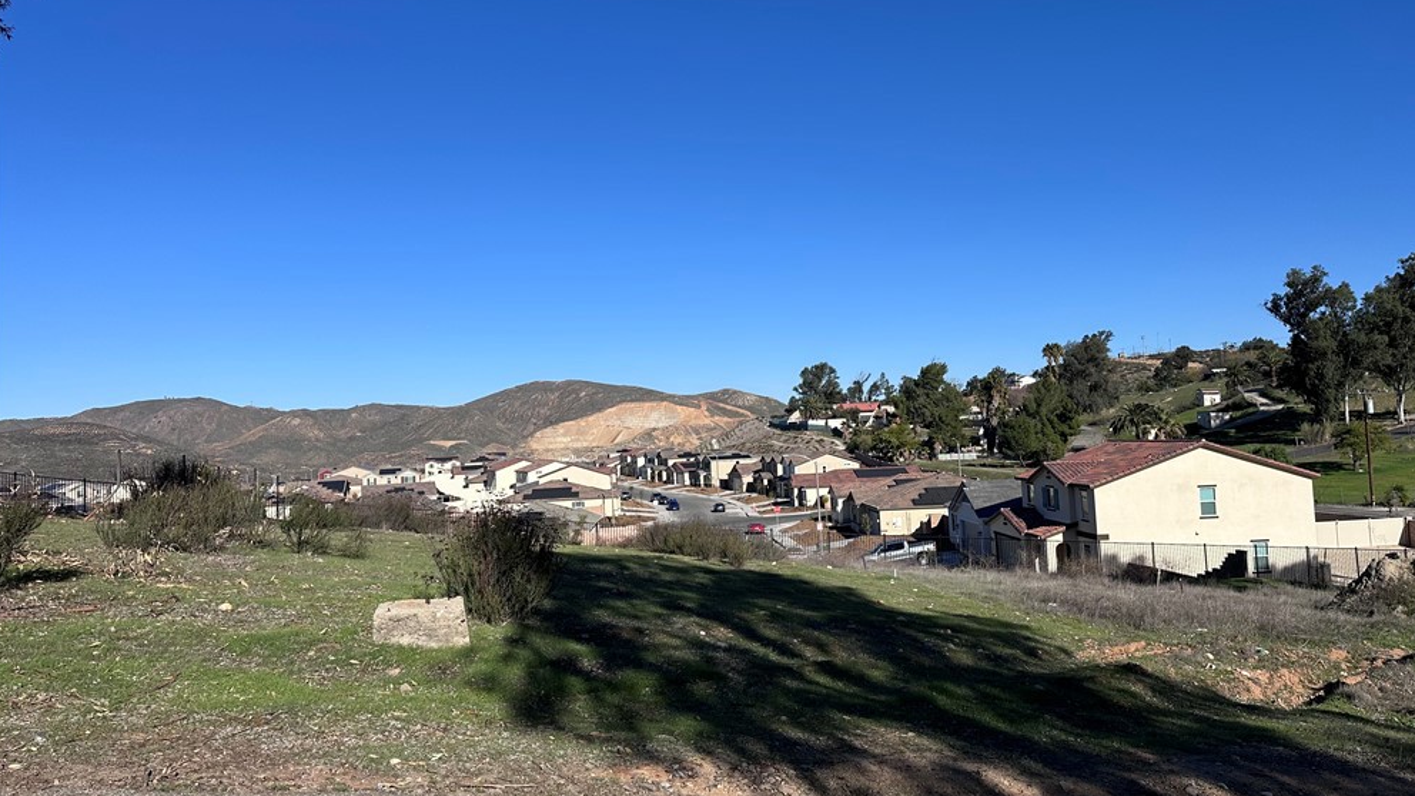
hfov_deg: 69.9
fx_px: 1013
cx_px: 723
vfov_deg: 42.9
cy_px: 389
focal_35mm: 27
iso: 80
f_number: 1.78
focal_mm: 6.86
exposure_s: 1/6623
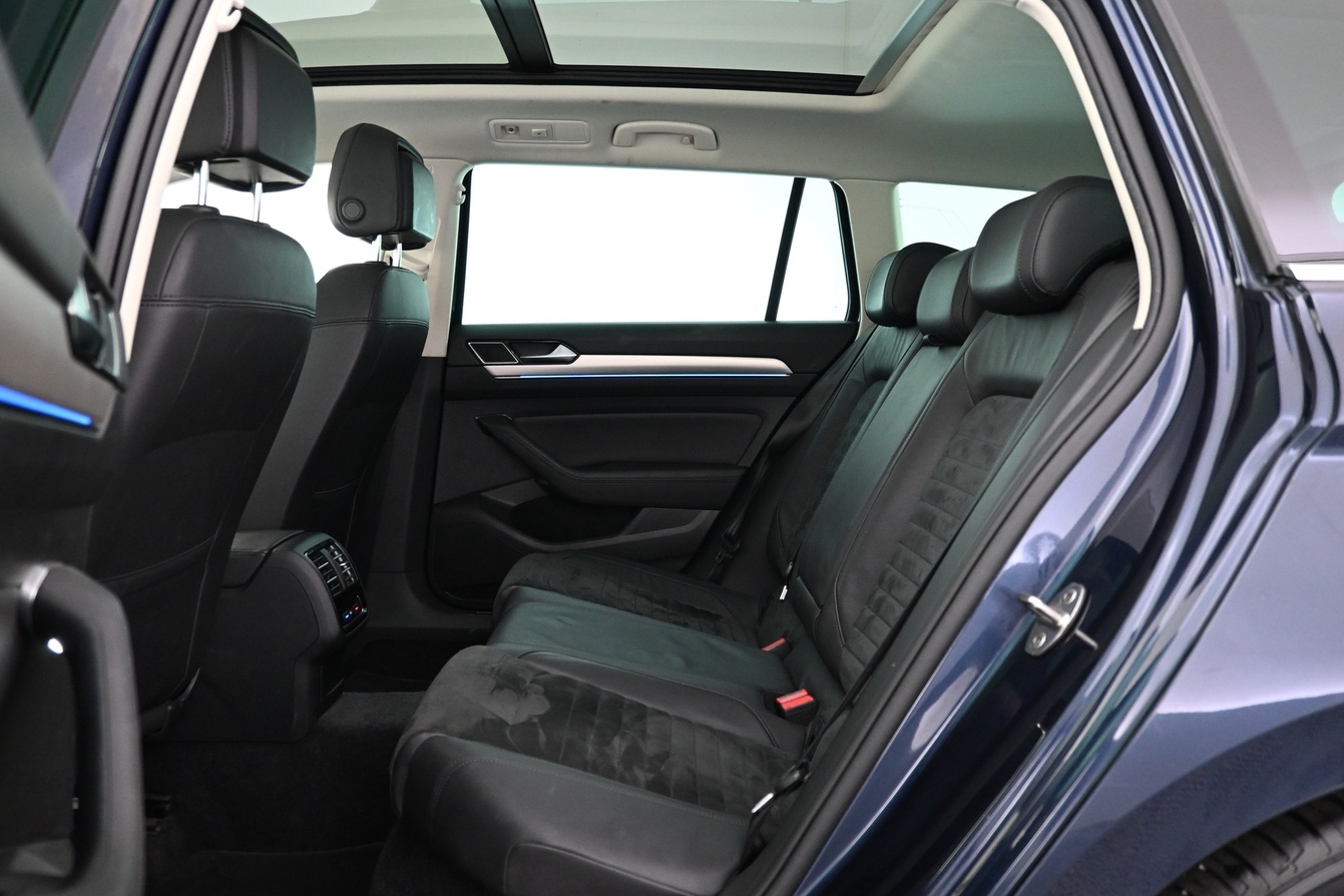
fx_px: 1083
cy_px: 454
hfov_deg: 63.7
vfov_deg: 45.0
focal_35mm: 29
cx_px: 669
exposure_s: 1/15
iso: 1600
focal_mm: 16
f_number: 3.5
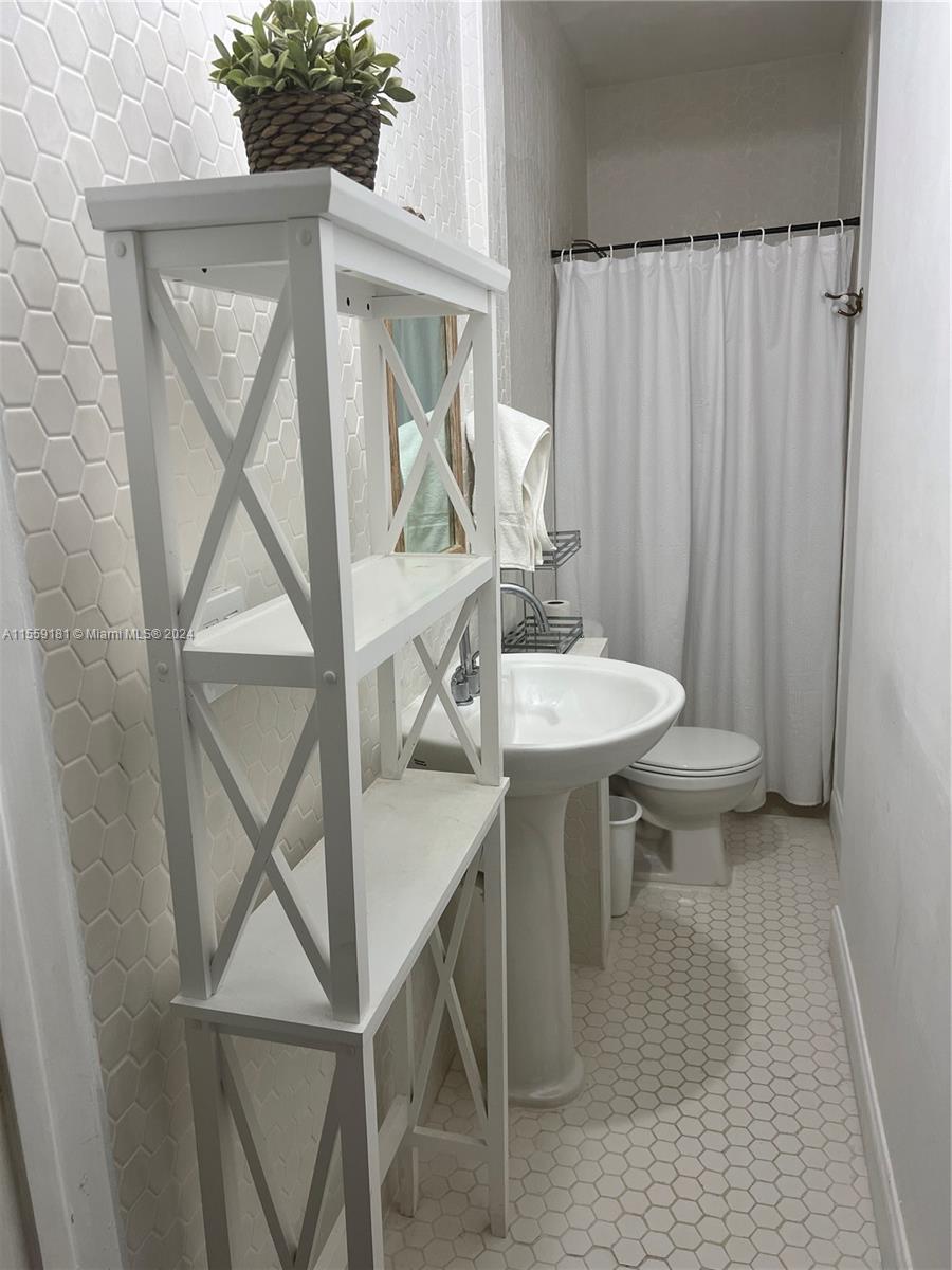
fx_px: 953
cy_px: 635
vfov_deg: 67.3
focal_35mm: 26
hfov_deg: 53.1
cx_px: 476
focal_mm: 5.7
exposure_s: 1/120
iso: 80
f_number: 1.5
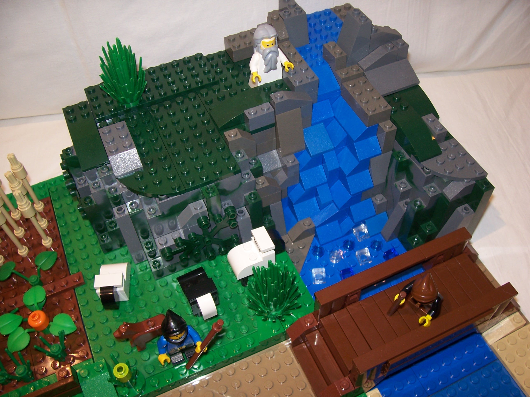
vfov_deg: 41.8
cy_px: 198
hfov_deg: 54.0
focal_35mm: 34
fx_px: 521
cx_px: 265
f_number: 2.7
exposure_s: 1/60
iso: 80
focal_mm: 5.6
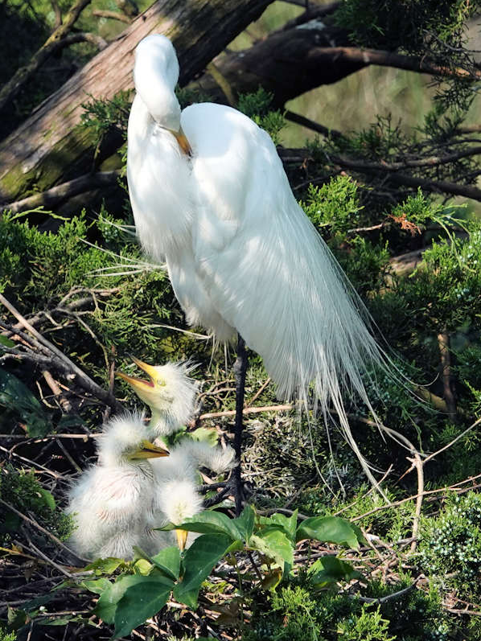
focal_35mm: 392
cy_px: 360
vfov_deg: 5.1
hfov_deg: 3.8
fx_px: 7261
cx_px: 240
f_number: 4
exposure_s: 1/640
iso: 100
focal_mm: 132.24
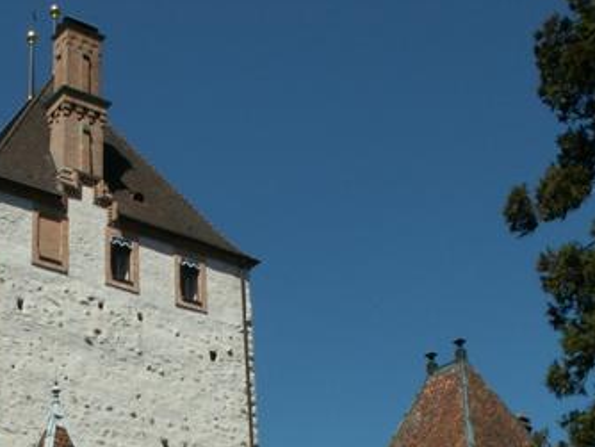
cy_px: 422
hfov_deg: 28.7
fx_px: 1152
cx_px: 183
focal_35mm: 67
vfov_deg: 21.4
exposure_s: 1/200
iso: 50
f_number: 8
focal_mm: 5.86
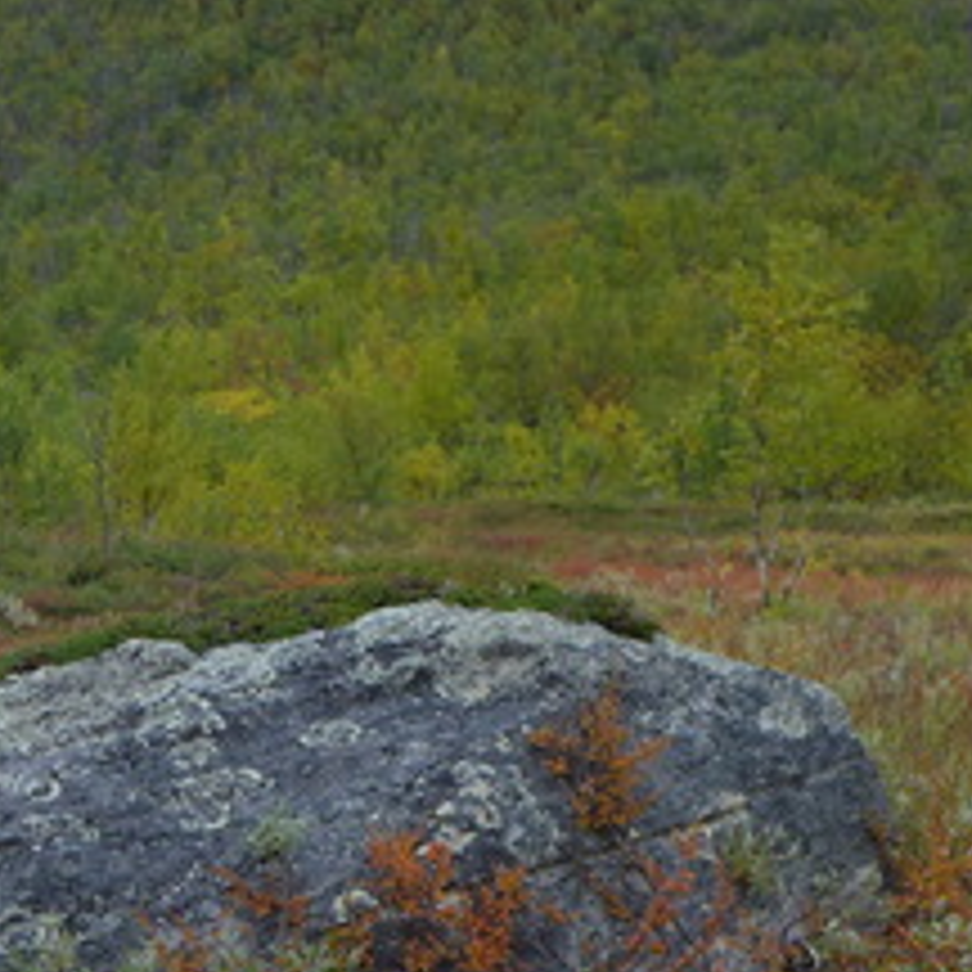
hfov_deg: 19.0
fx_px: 2700
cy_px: 392
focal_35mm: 85
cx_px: -268
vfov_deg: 20.4
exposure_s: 1/500
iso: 80
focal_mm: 5.9
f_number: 2.5
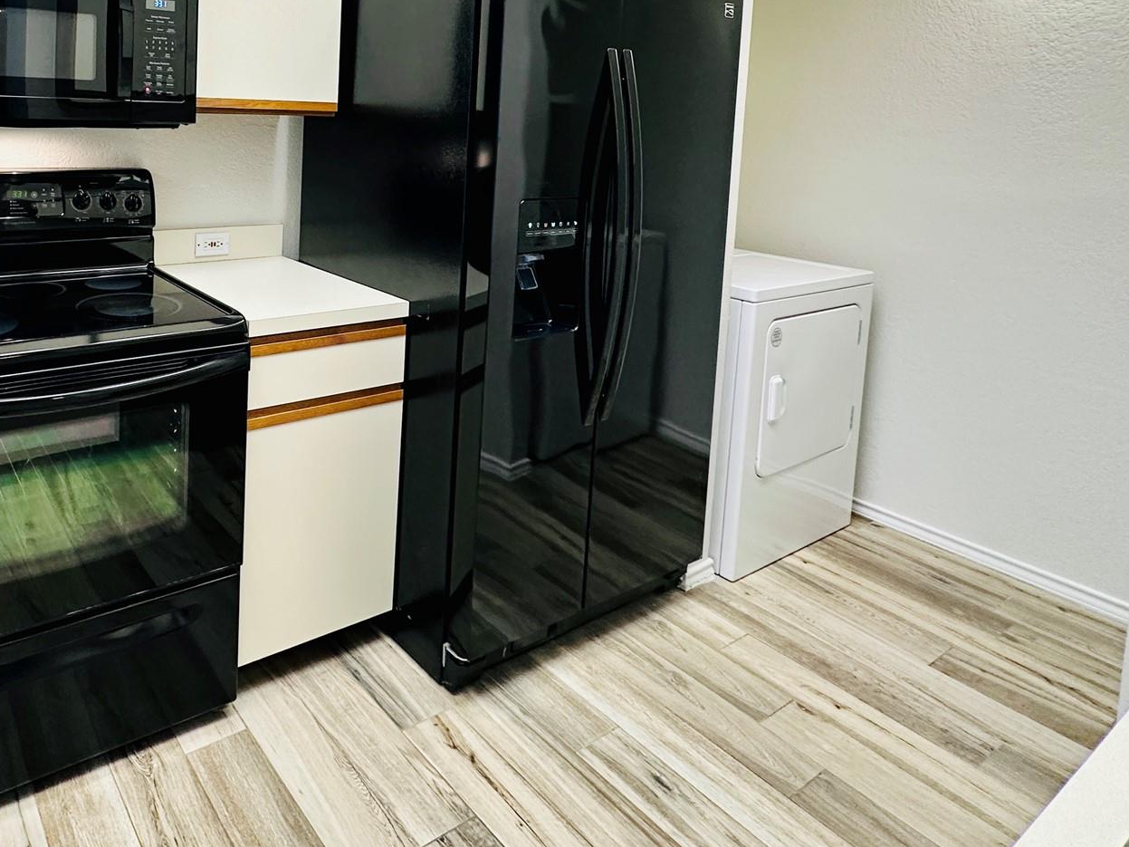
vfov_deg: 54.8
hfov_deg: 68.1
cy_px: 169
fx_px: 750
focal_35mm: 23
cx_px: 254
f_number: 2.2
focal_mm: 2.22
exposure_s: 1/60
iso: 200
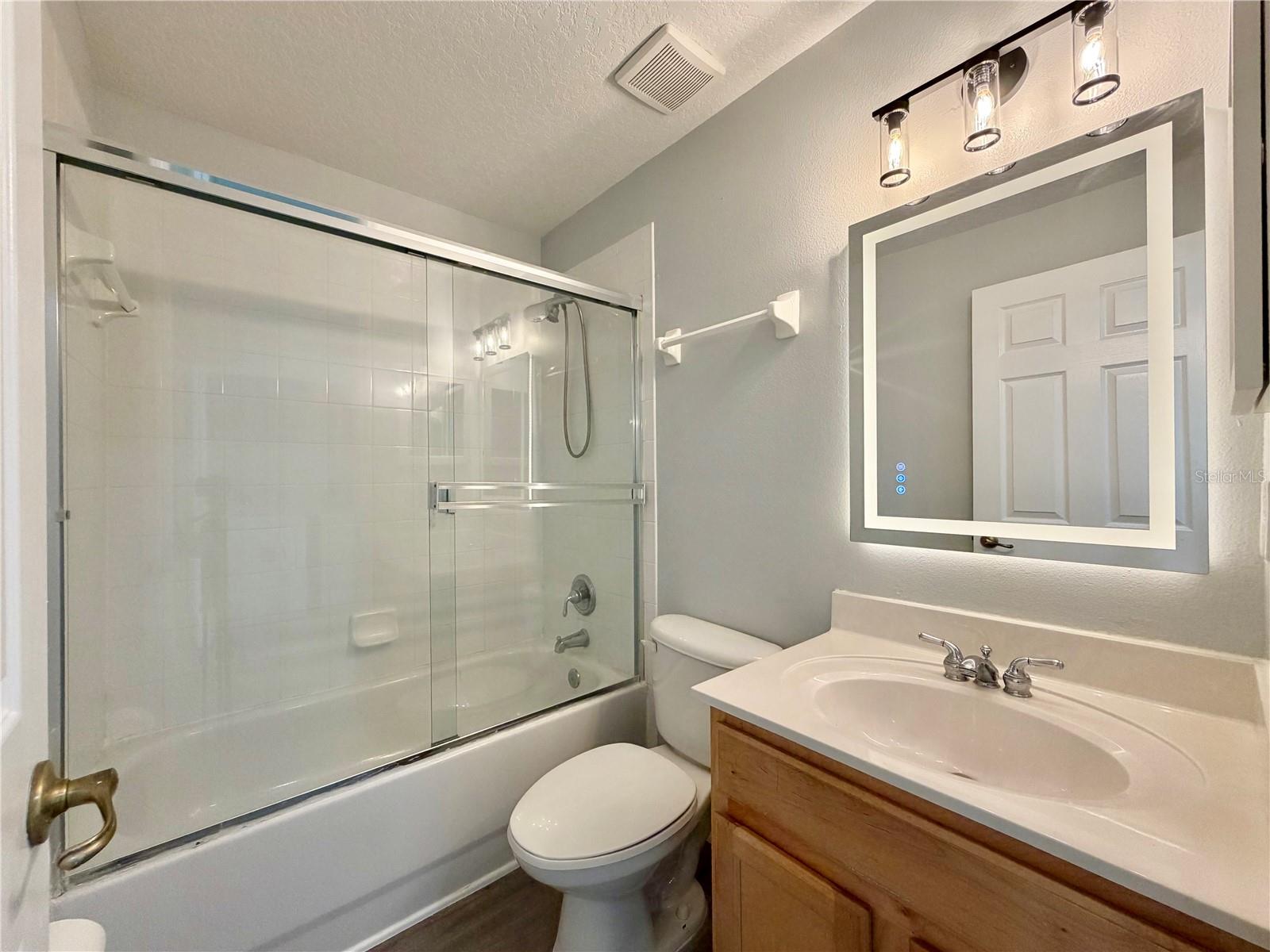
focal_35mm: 14
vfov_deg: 85.7
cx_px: 635
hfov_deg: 102.1
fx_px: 514
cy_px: 476
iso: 250
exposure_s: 1/120
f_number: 2.2
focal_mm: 2.22
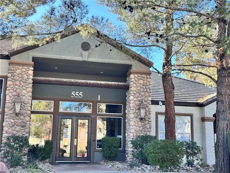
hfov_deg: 39.7
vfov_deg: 30.3
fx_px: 319
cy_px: 86
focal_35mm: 48
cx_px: 115
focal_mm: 6.86
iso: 64
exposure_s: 1/491
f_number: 1.78
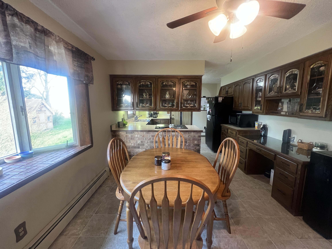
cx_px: 166
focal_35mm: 13
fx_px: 125
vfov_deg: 89.9
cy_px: 124
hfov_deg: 106.2
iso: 400
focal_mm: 1.57
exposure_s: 1/60
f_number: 1.8
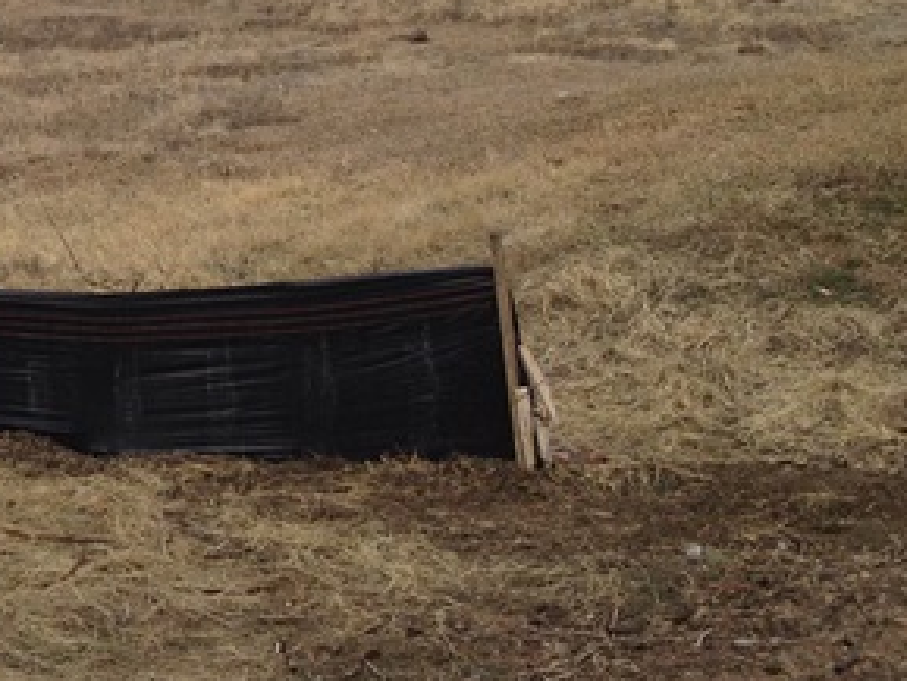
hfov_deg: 20.1
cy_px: -151
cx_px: -94
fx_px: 2438
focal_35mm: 93
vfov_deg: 15.3
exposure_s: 1/1577
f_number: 2.4
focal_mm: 4.28
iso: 50
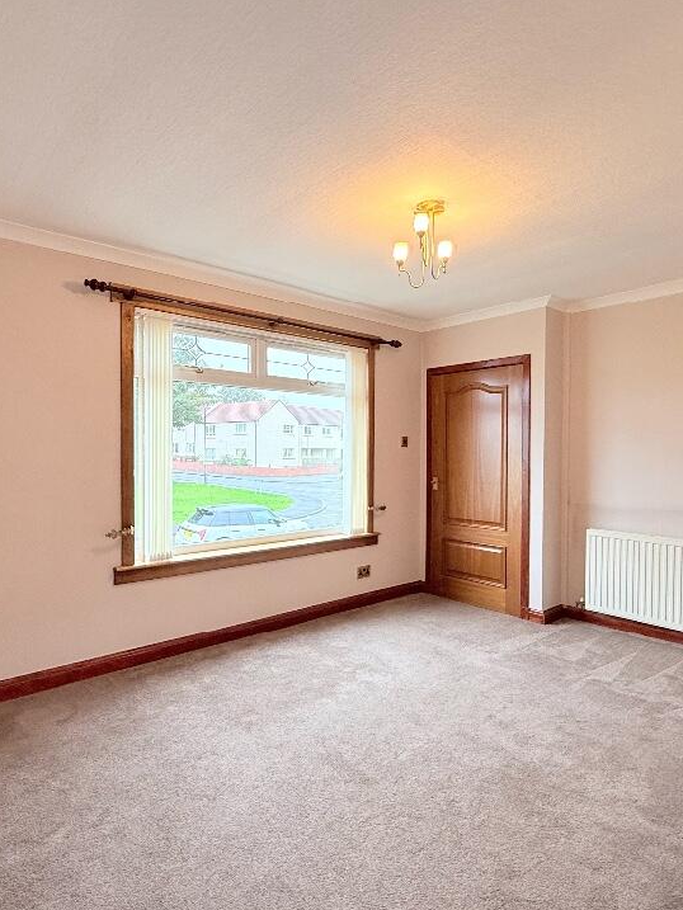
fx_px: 526
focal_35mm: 20
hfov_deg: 65.7
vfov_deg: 81.7
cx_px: 297
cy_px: 459
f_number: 2.2
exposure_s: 1/100
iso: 125
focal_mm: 2.22
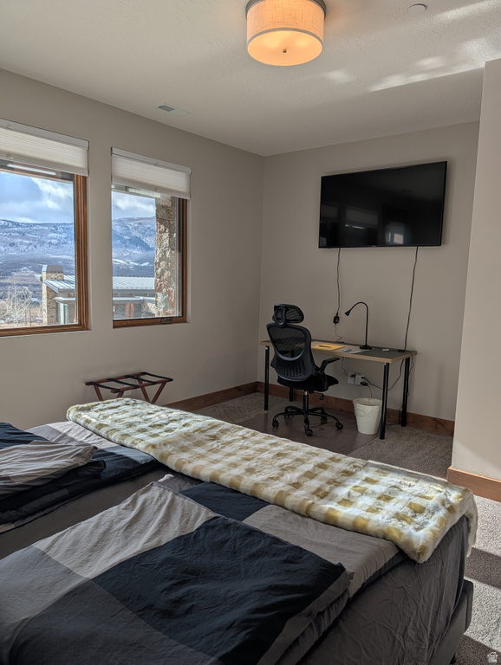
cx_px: 250
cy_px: 332
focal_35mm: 24
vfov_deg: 71.5
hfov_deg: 56.9
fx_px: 462
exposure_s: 1/5263
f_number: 1.68
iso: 18
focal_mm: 6.9
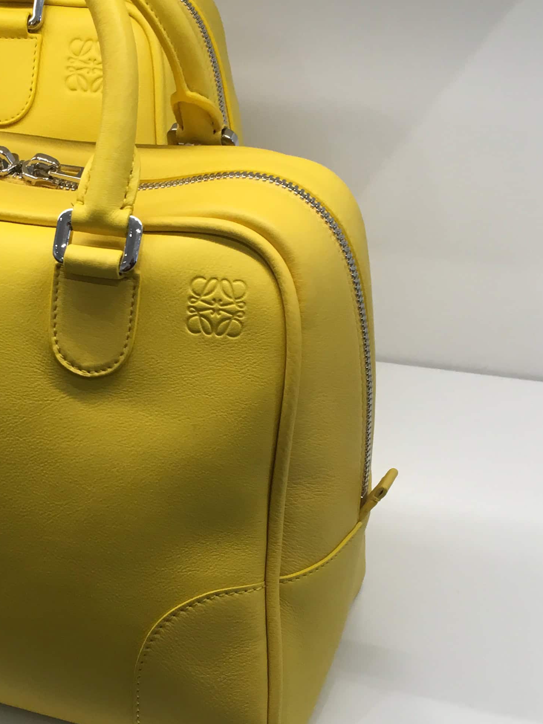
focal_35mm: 60
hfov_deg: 23.8
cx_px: 58
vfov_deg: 32.1
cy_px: 422
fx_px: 1255
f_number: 2.2
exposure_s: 1/40
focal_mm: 4.2
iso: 25
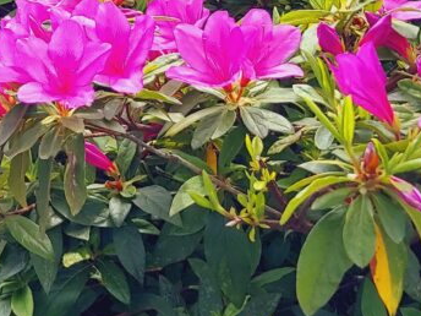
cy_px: -21
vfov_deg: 15.5
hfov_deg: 20.8
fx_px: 1131
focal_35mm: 93
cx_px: 65
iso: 50
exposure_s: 1/270
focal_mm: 4.6
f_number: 2
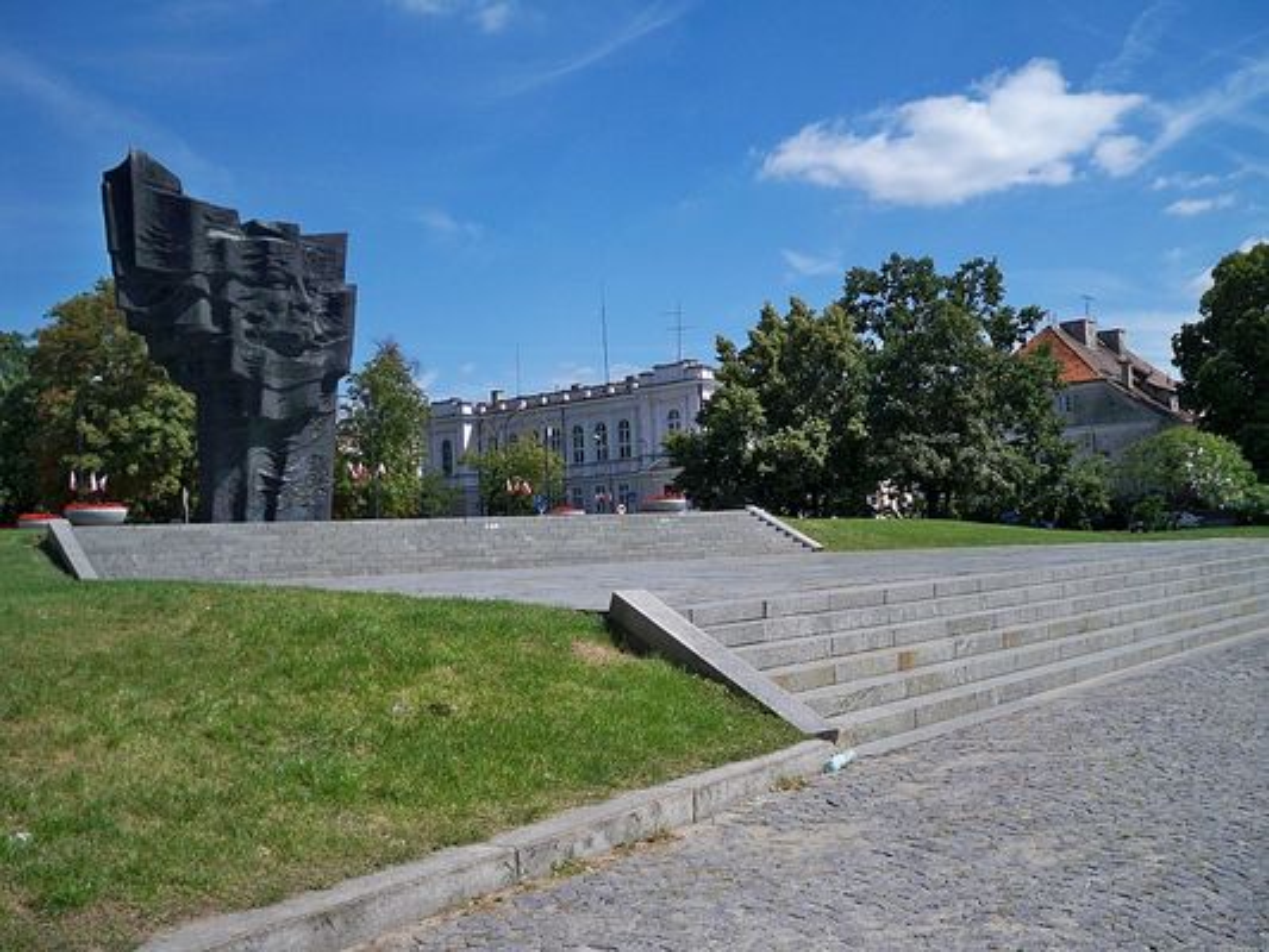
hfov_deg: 52.6
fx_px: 1283
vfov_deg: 40.7
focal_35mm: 35
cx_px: 634
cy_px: 476
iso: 80
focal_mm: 6.3
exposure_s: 1/200
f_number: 8.7
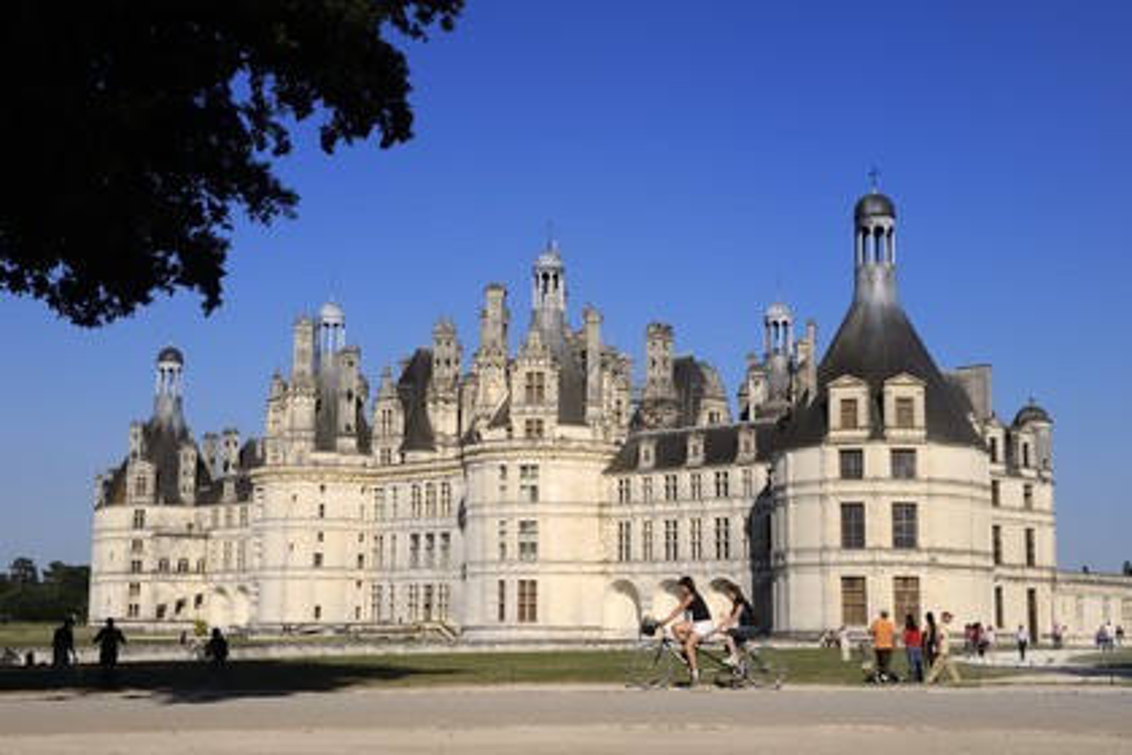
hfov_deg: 41.1
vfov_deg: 28.1
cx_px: 566
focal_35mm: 48
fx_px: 1509
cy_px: 378
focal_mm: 48
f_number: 22
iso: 200
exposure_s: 1/160
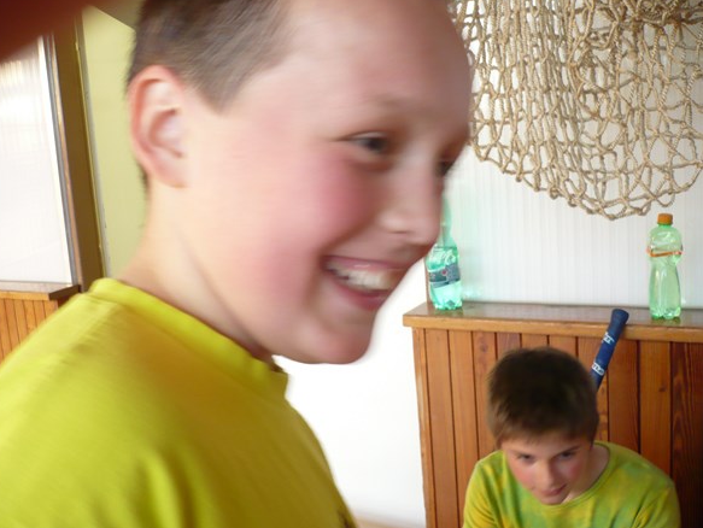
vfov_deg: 39.7
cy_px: 258
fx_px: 732
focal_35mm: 36
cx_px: 344
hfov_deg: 51.3
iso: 200
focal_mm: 5.8
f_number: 2.8
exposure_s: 1/25
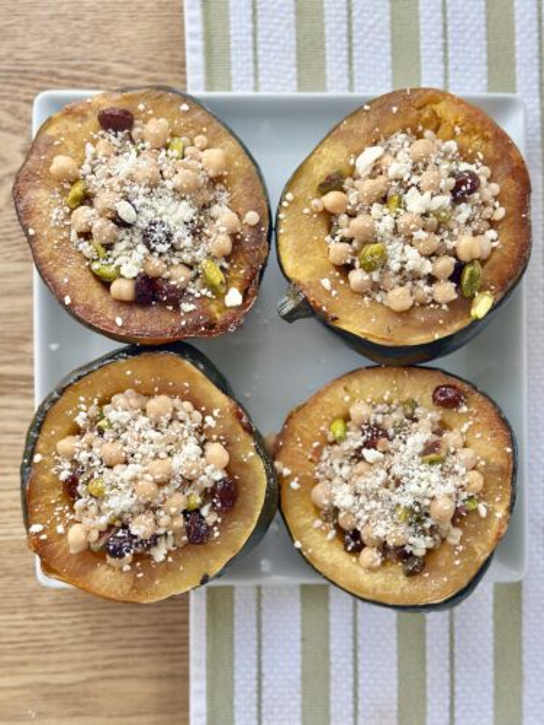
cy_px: 362
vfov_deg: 39.7
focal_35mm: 48
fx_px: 1006
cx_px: 272
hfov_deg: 30.3
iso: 250
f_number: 1.78
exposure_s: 1/60
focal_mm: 6.86
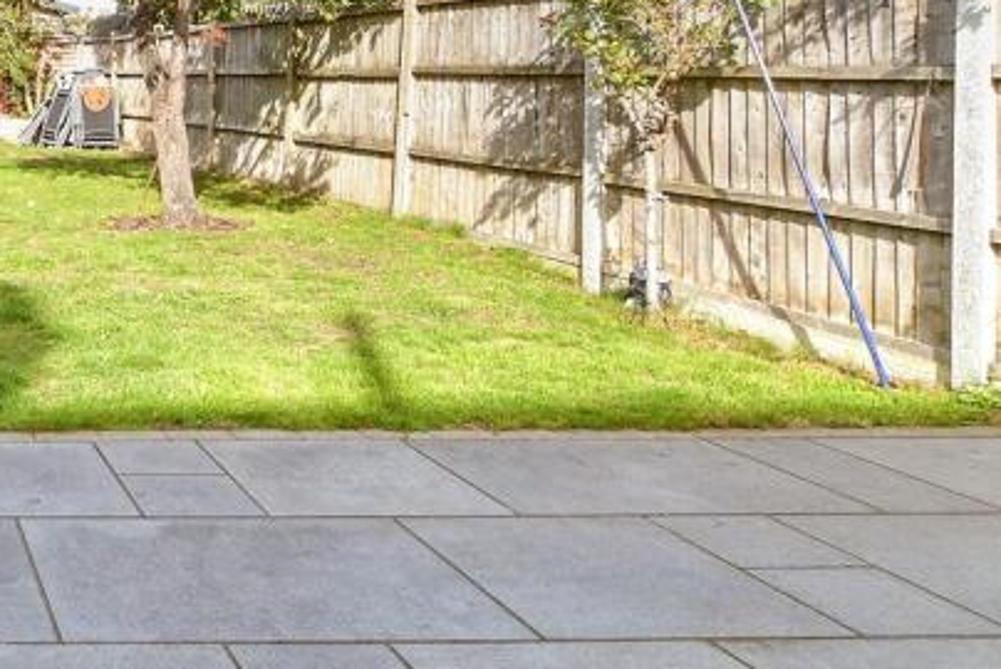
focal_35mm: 38
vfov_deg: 33.3
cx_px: -141
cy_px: 66
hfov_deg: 39.6
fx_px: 1057
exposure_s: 1/125
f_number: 8
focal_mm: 10
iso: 160
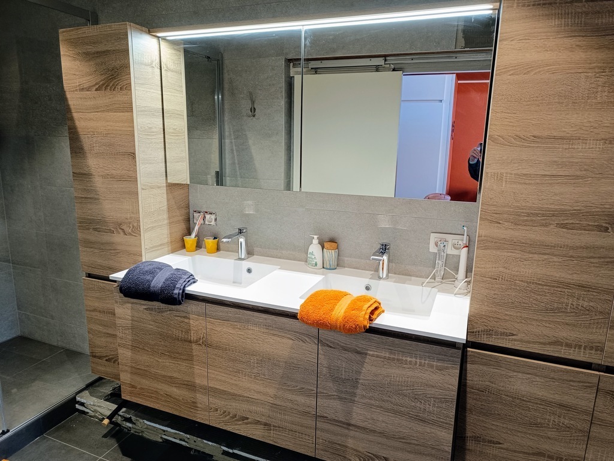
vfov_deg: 56.8
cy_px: 230
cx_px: 307
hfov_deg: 71.6
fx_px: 426
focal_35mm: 24
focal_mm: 5.59
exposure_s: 1/101
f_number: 1.88
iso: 447
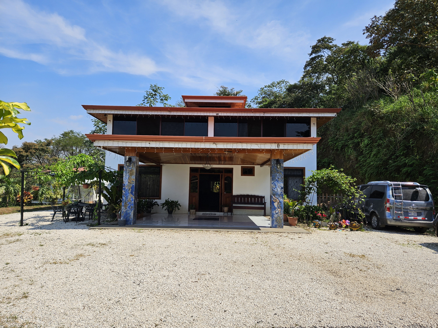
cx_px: 219
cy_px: 164
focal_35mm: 23
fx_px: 291
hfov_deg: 73.9
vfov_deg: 58.9
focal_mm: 5.4
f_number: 1.8
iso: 25
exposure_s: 1/2163
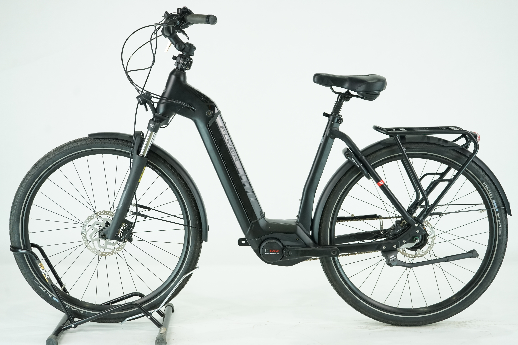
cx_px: 259
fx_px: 748
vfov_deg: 26.0
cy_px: 172
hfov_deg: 38.2
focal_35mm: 52
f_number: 5
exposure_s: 1/200
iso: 1600
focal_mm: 52
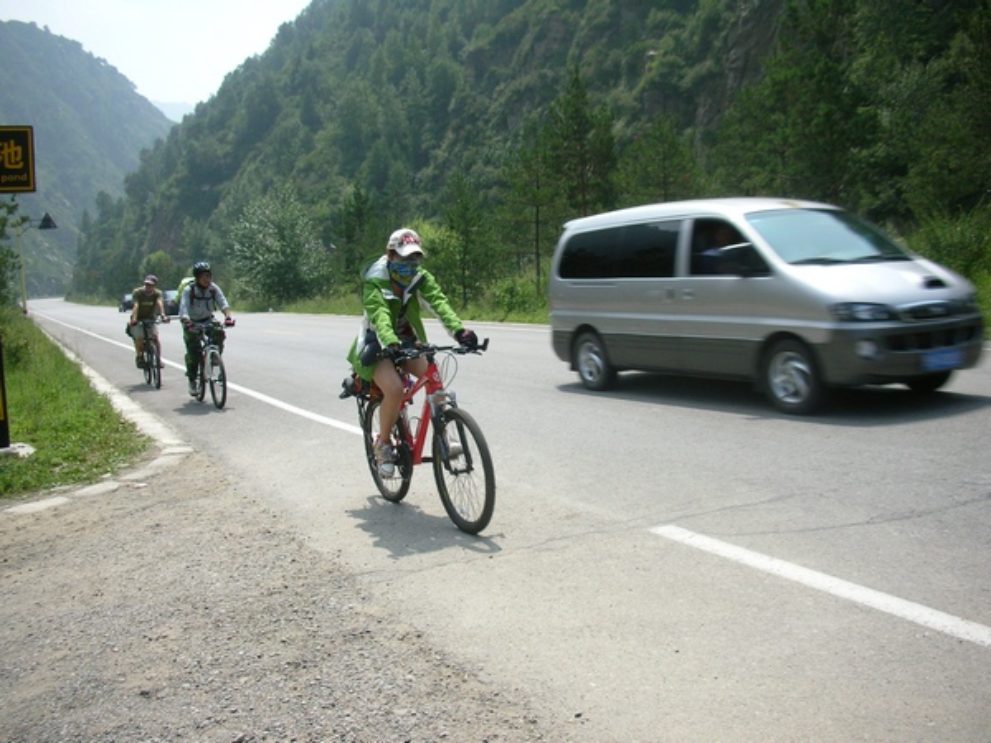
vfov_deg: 40.7
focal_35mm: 35
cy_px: 372
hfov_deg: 52.6
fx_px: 1002
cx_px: 496
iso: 50
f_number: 8.5
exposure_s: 1/105
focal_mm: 5.8
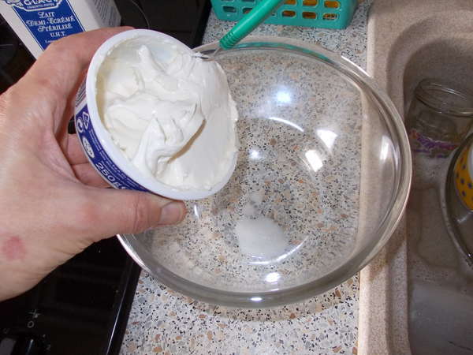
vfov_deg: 49.7
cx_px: 236
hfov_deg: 63.4
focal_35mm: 28
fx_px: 383
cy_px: 178
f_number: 2.7
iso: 200
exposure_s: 1/25
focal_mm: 4
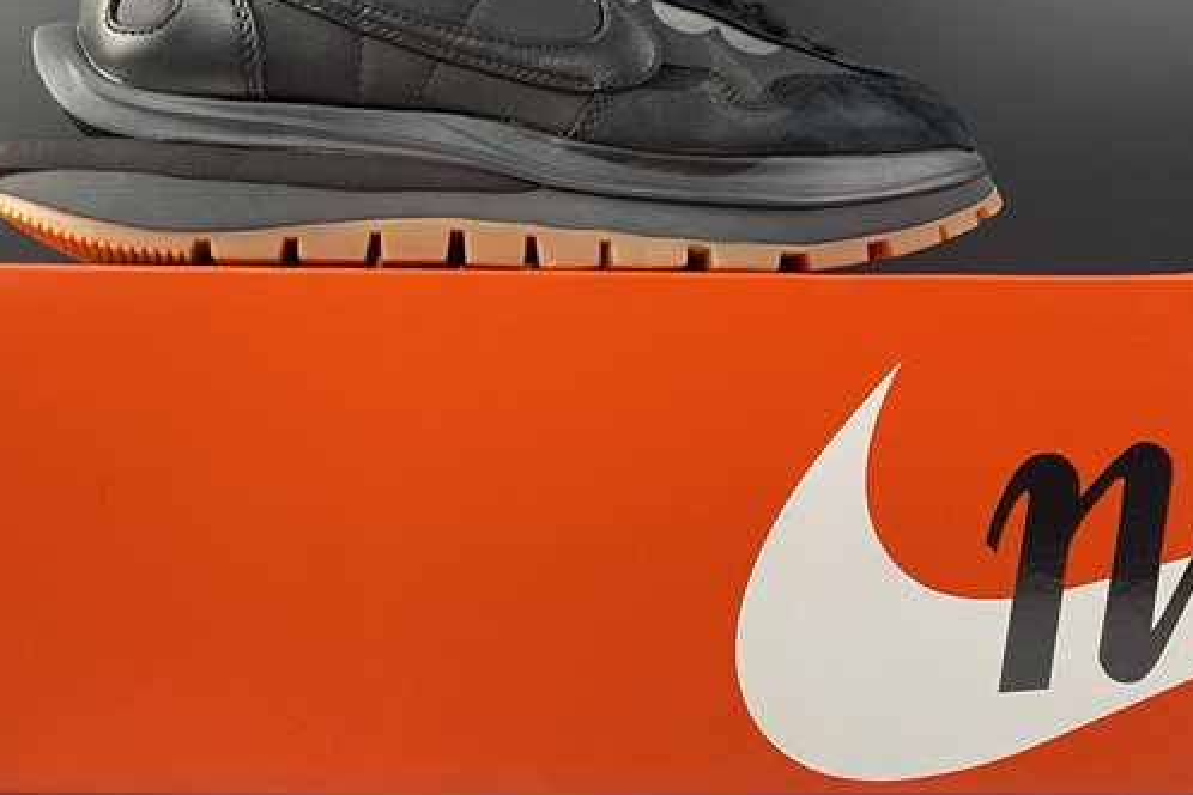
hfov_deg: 50.4
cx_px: 474
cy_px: 272
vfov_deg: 34.8
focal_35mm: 38
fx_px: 1259
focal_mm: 4.25
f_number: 1.8
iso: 160
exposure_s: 1/50
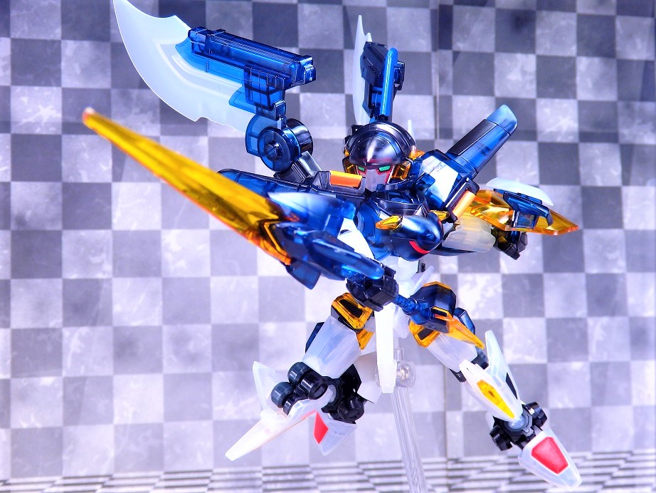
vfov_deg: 29.7
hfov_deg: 38.9
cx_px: 328
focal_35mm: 49
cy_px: 246
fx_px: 929
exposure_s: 1/50
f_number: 4
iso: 125
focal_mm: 8.9
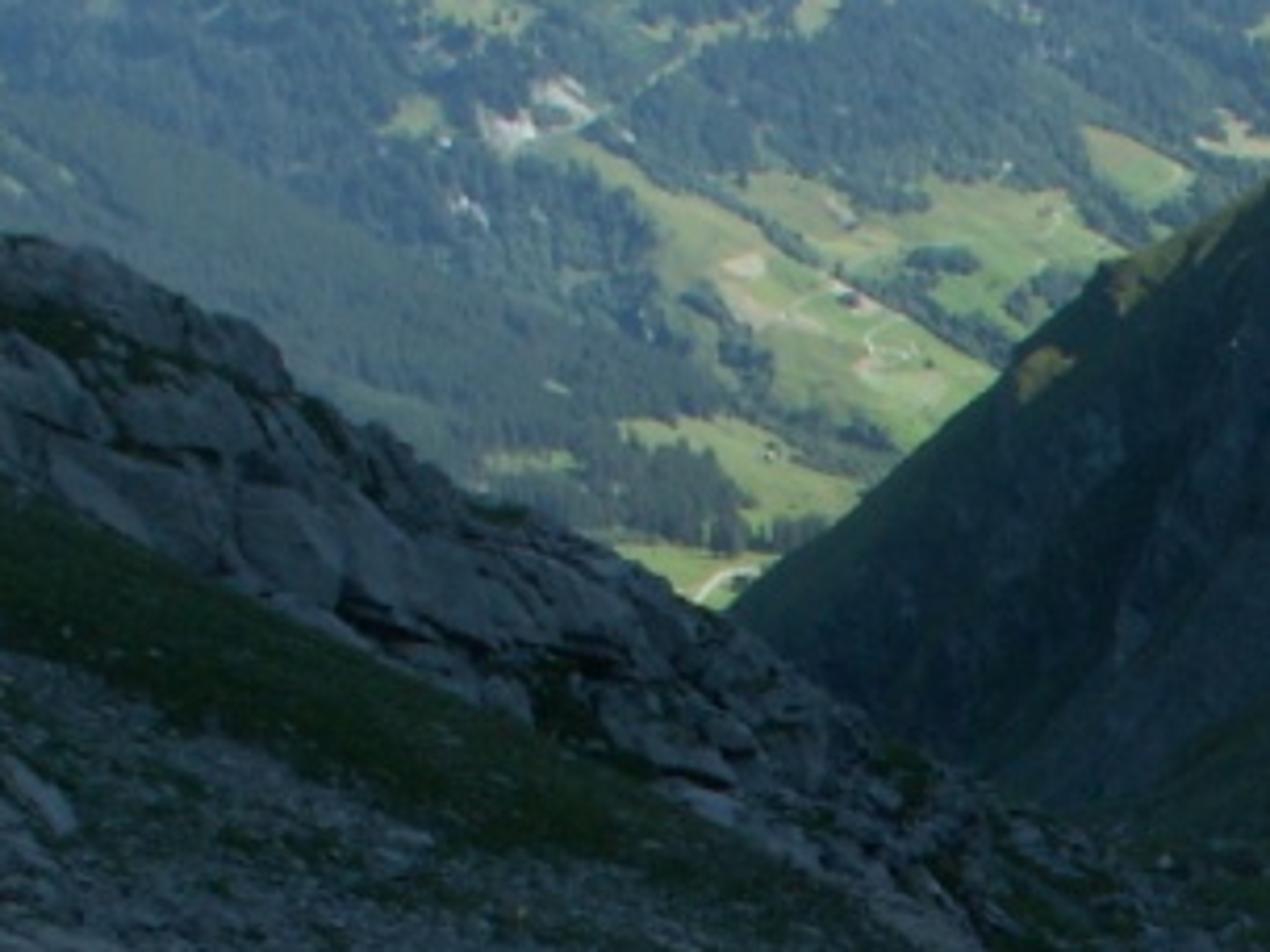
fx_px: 4329
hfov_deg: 16.0
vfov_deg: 12.0
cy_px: 1428
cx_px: 1554
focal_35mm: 118
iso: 50
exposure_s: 1/125
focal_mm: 5.86
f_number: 5.6
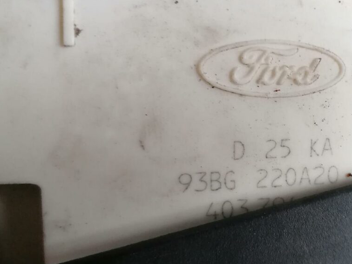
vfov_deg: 29.0
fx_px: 508
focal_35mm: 50
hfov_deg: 36.7
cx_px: 288
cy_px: 108
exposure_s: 1/25
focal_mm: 4.75
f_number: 1.8
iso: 320
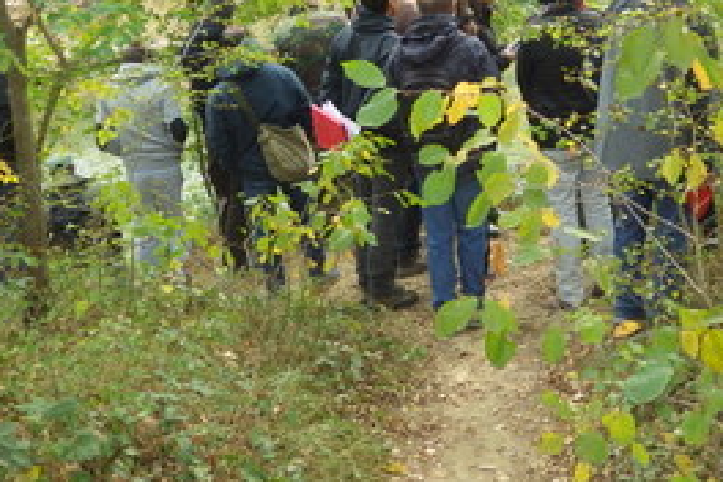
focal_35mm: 61
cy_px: 48
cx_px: 498
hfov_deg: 32.5
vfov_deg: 21.8
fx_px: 1225
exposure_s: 1/100
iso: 125
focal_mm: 5.5
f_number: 2.3
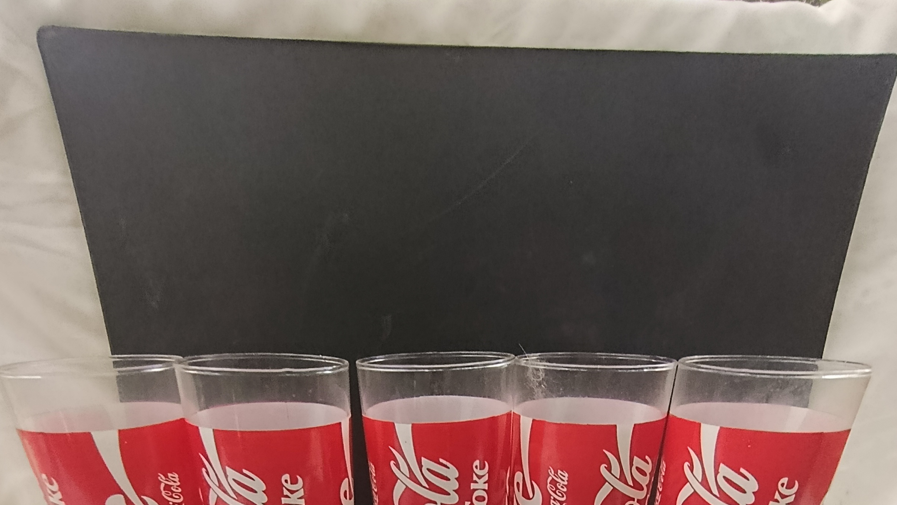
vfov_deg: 38.6
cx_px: 445
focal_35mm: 22
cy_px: 601
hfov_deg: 81.2
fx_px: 523
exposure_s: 1/100
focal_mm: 1.65
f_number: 2.2
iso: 167
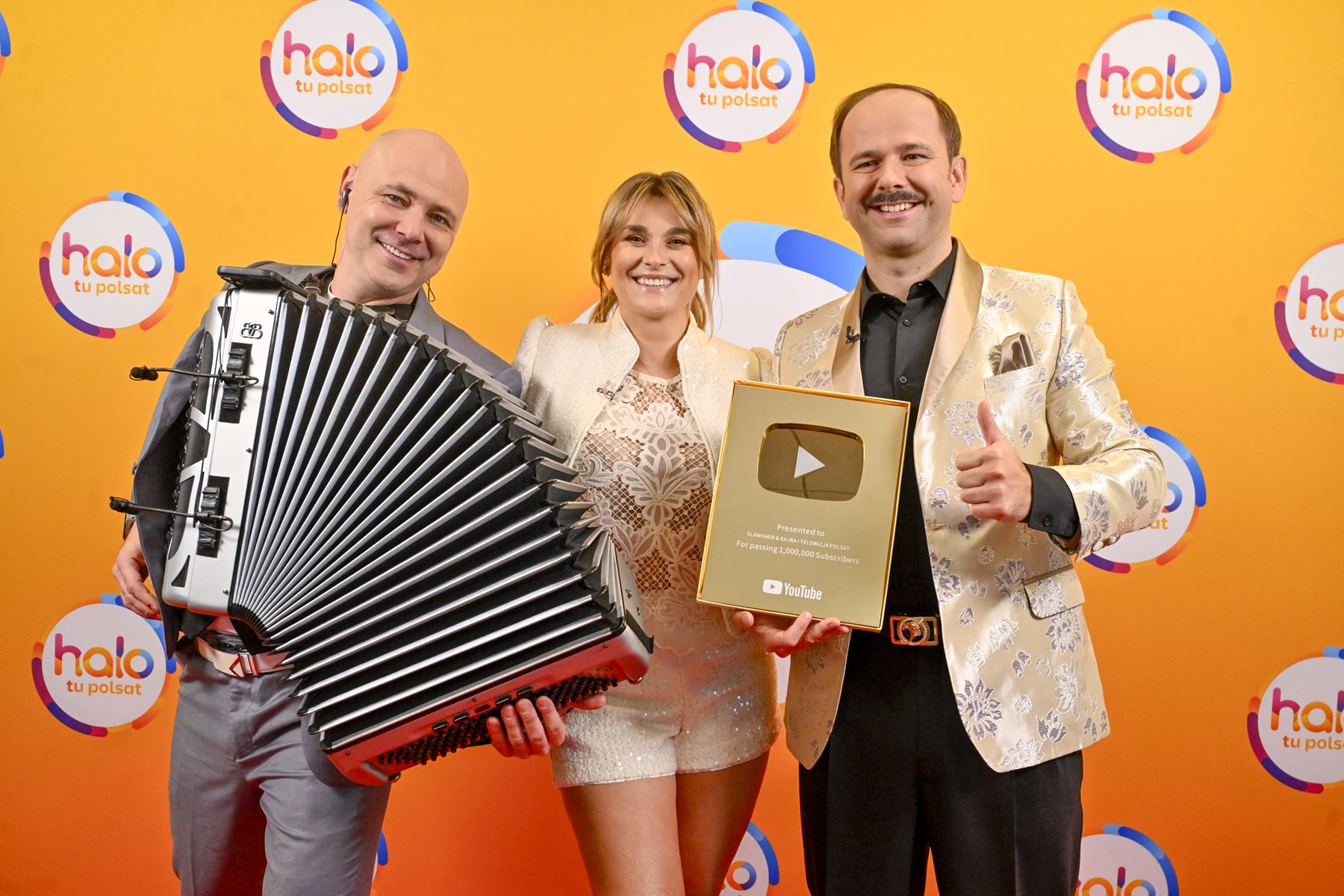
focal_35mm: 36
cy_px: 448
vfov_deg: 36.9
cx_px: 672
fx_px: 1344
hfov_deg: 53.1
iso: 4000
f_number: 5.6
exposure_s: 1/400
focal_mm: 36
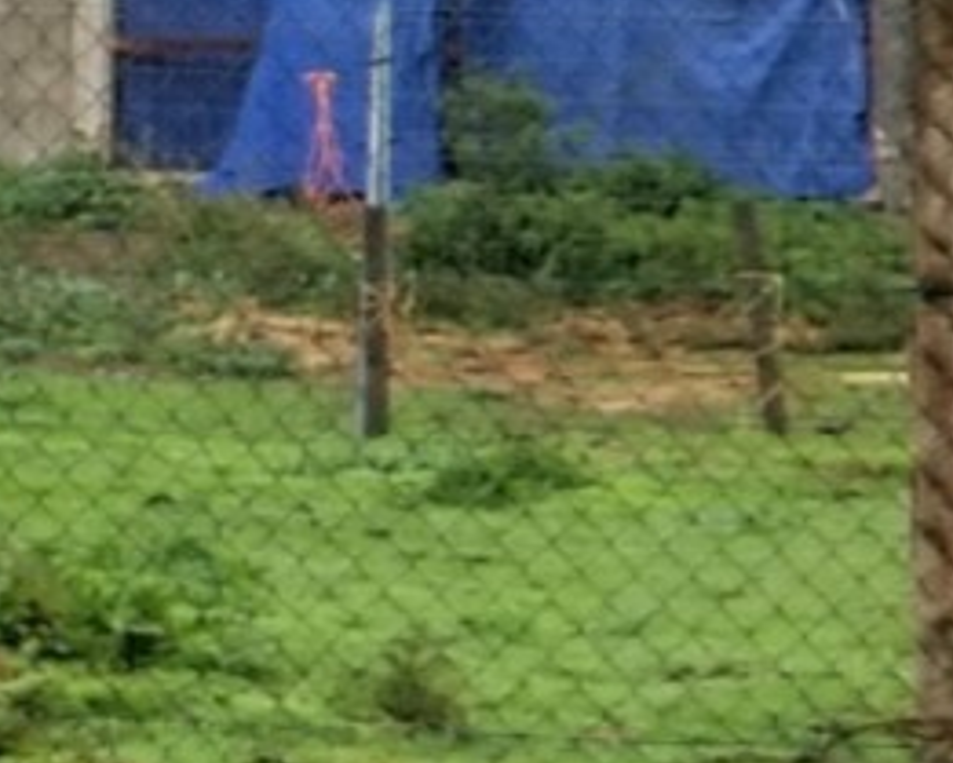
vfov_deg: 3.9
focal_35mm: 392
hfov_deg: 4.7
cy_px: 99
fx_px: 11061
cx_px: -2143
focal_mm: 6
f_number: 2.4
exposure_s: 1/297
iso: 25
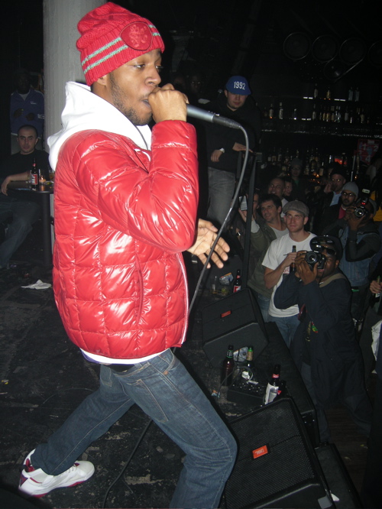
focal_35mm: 36
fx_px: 529
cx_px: 191
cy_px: 254
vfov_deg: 51.3
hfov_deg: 39.7
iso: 80
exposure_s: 1/60
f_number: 2.7
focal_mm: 7.5
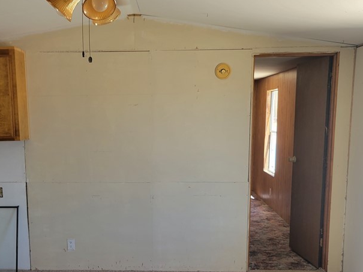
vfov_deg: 32.4
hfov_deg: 42.8
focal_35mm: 44
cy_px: 194
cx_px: 148
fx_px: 461
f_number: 1.8
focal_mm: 5.4
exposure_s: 1/120
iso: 64
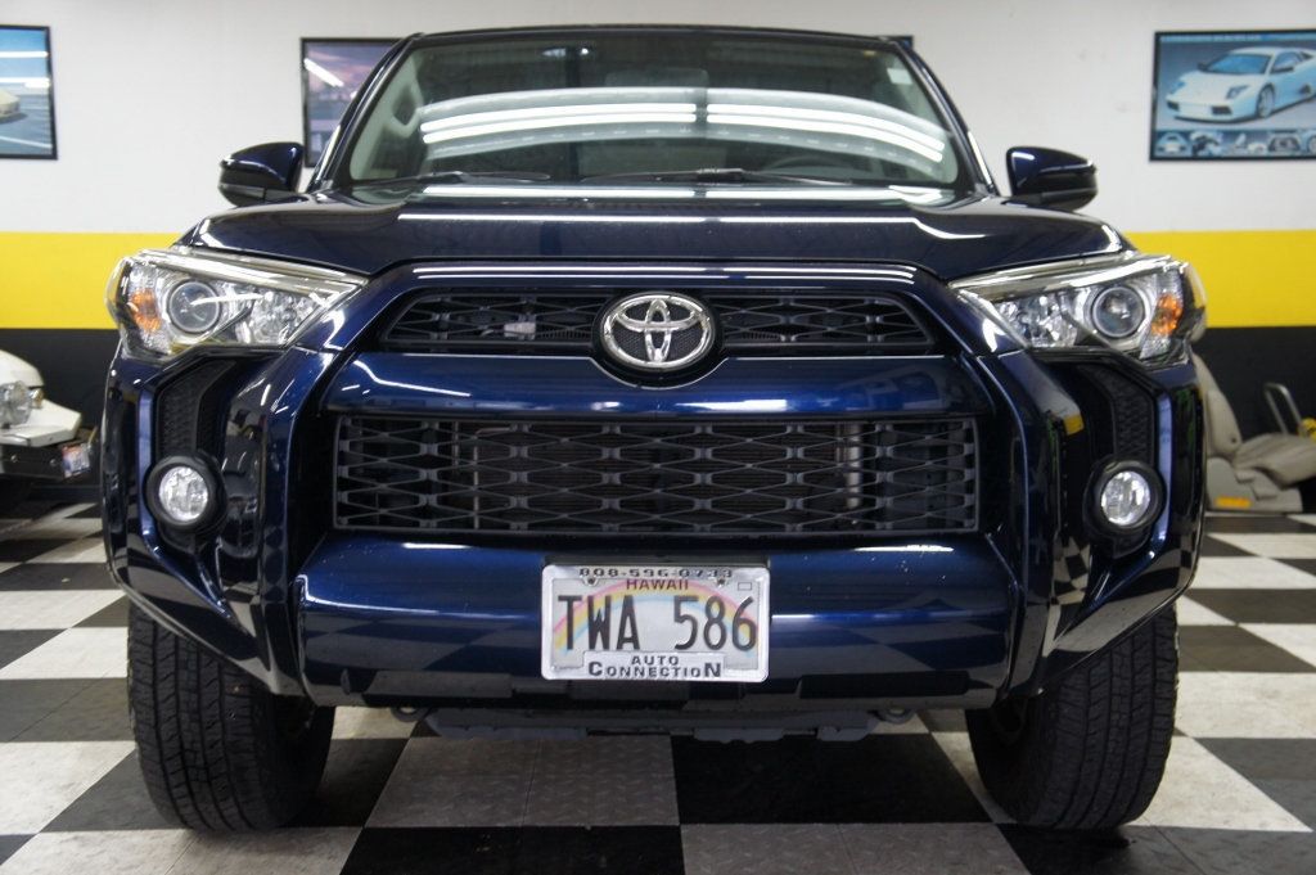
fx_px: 1424
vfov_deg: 34.2
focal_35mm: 39
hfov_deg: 49.6
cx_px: 658
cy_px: 438
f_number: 4
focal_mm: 26
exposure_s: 1/40
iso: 500
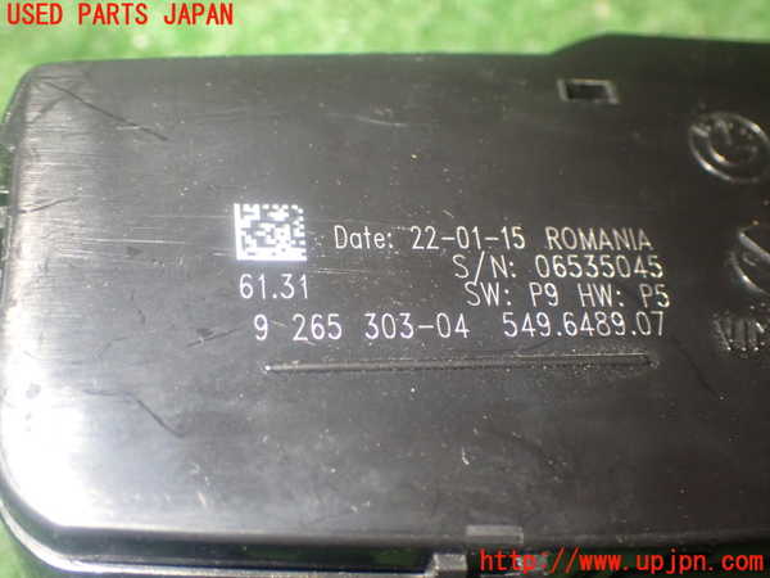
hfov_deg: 40.4
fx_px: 1045
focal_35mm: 47
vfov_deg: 30.9
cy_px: 289
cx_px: 385
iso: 800
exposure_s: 1/15
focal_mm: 8.4
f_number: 3.1
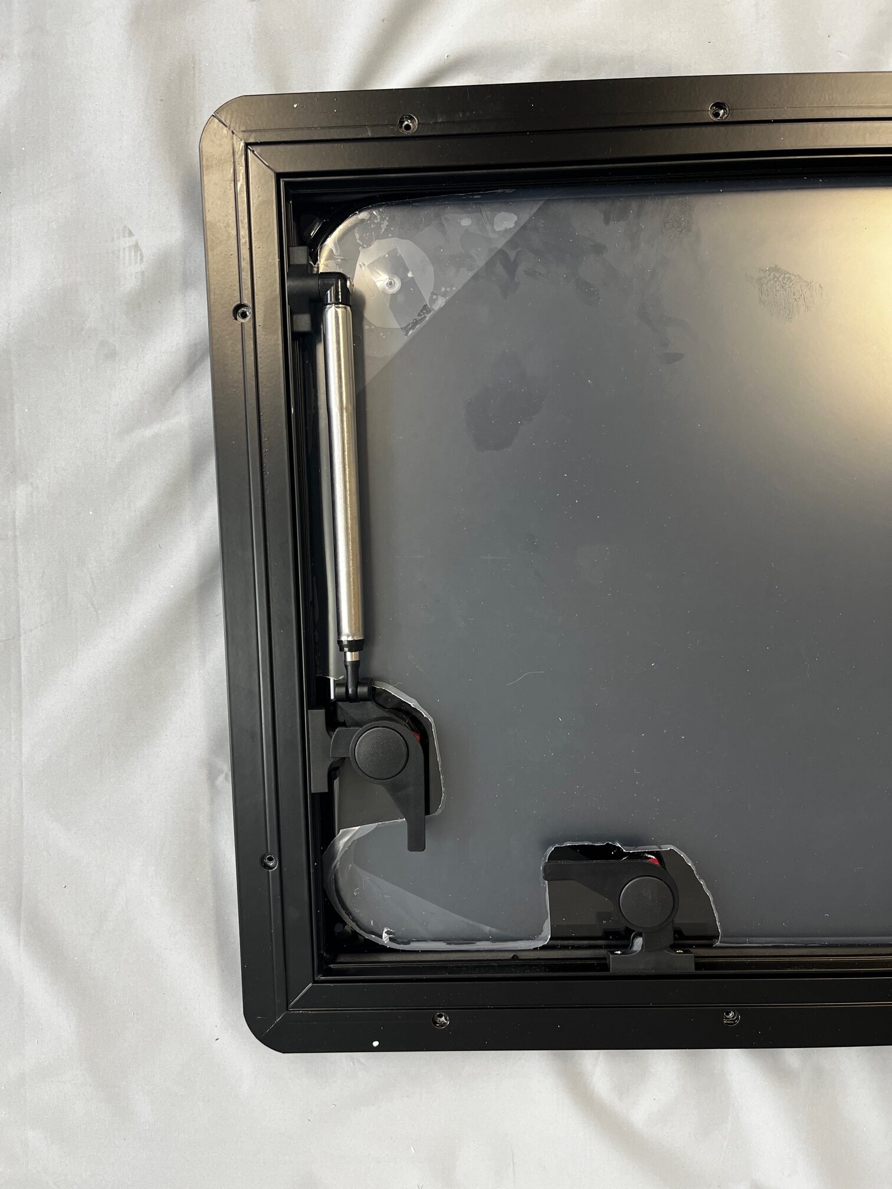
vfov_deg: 67.3
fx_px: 893
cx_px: 446
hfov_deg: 53.1
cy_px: 594
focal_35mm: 26
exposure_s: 1/100
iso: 125
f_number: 1.6
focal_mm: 5.1
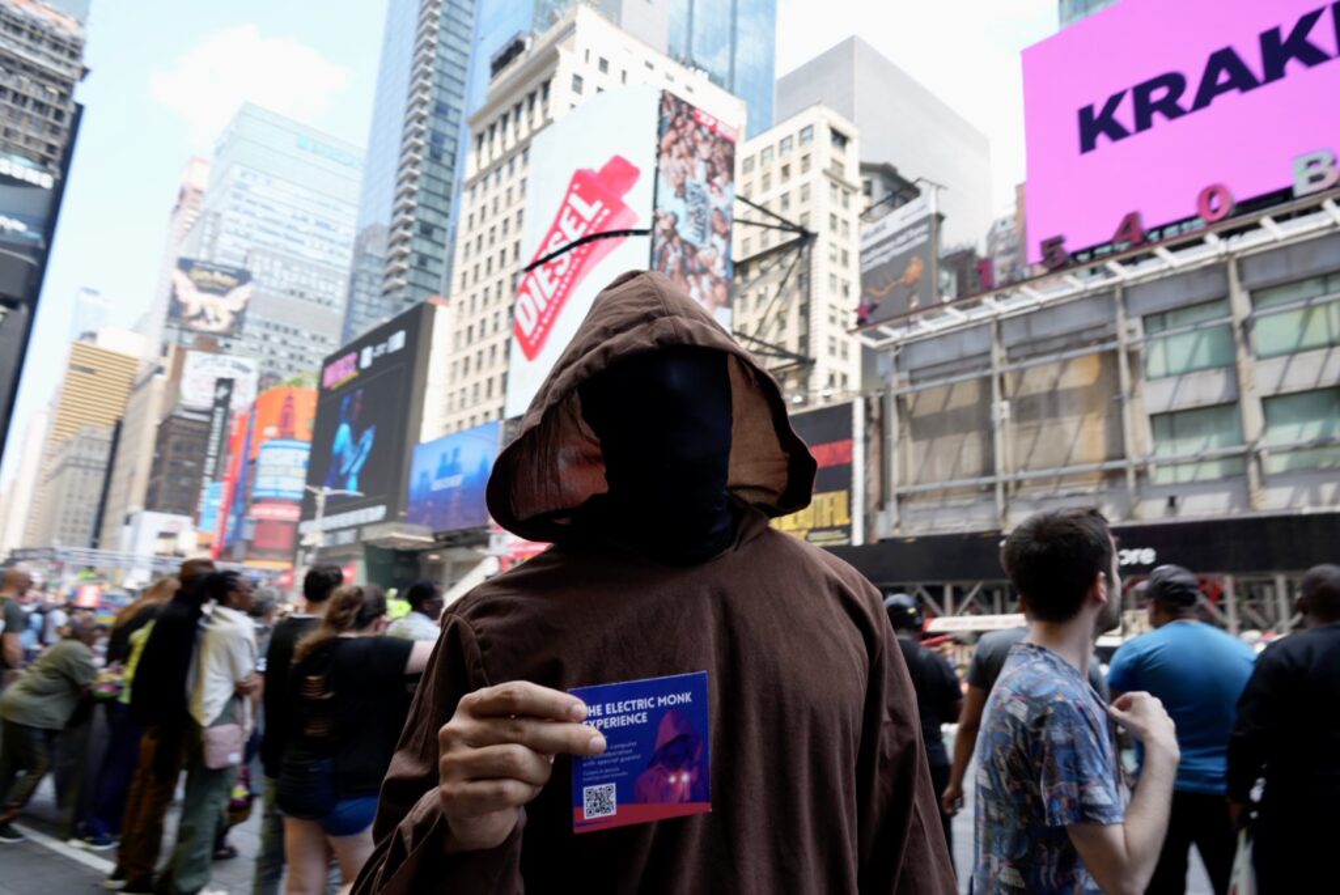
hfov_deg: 73.7
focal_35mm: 24
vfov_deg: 53.2
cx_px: 670
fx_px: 894
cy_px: 448
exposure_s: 1/80
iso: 100
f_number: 6.3
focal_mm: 24
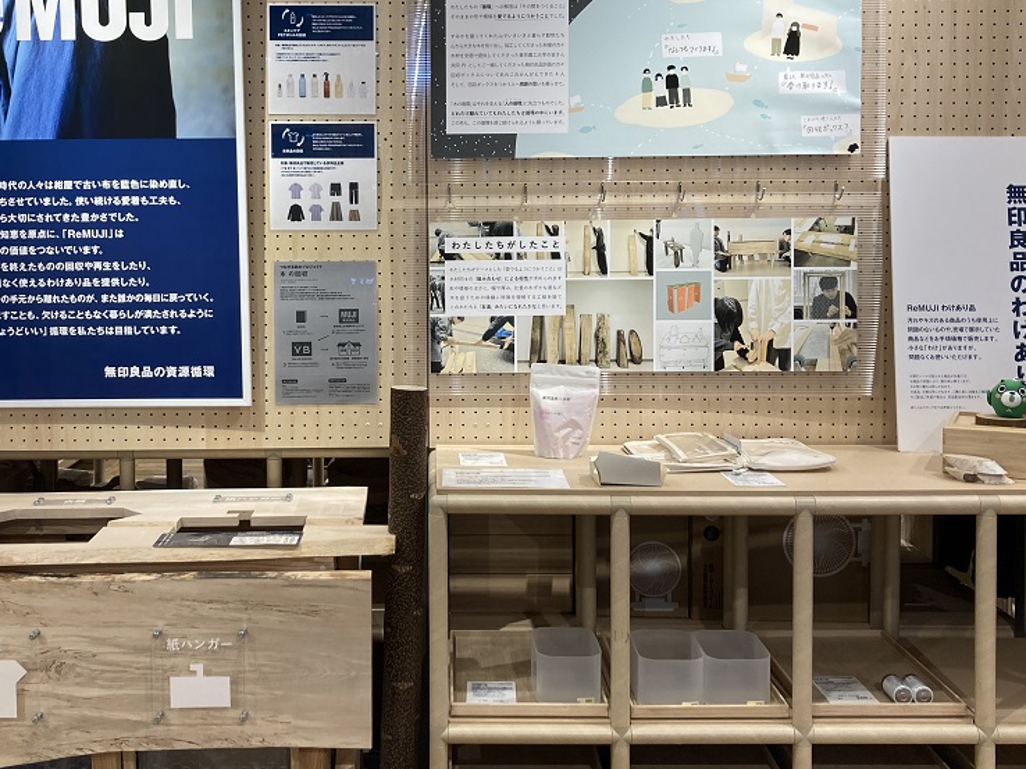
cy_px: 296
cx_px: 431
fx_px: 1215
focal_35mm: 41
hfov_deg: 45.6
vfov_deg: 35.0
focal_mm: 3.99
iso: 32
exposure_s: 1/100
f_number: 1.8
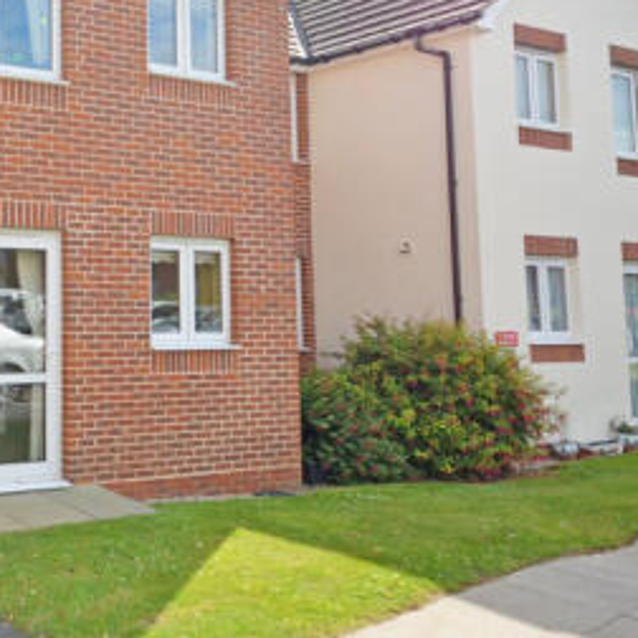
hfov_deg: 32.8
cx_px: -109
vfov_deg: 38.5
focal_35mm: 43
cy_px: 195
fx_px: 899
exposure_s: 1/250
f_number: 8
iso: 140
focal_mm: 13
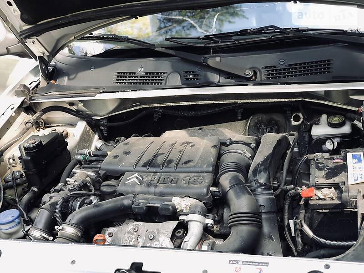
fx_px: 547
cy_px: 136
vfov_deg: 28.0
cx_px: 182
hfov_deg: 36.8
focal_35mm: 52
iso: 25
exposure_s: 1/60
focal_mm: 6
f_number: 2.4
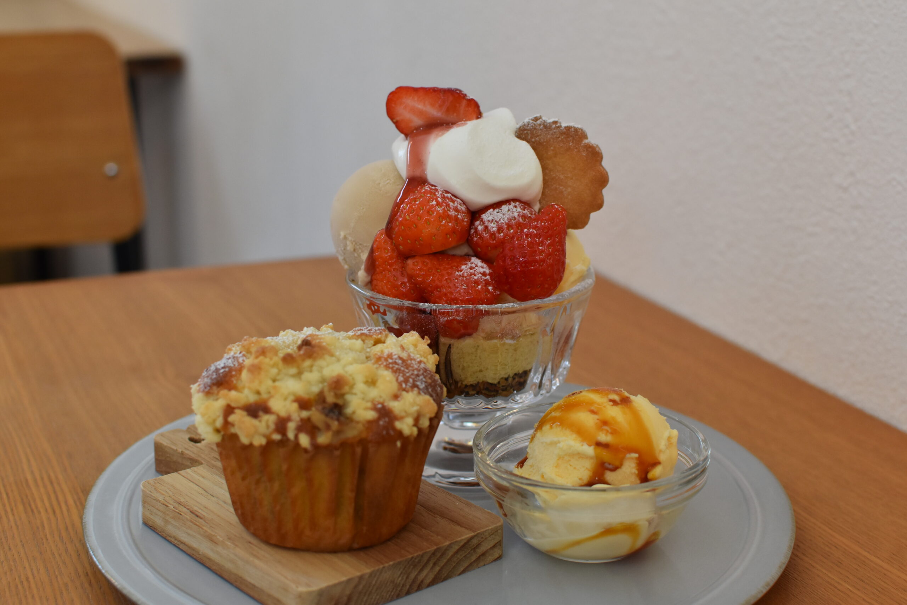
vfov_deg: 25.8
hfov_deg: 37.8
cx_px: 454
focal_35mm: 52
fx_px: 1323
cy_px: 302
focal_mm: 35
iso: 640
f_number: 4
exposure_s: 1/60
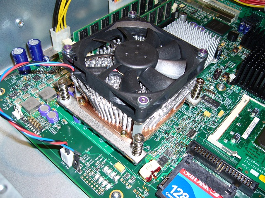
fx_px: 268
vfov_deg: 40.7
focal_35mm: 35
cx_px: 132
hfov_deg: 52.6
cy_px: 99
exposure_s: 1/30
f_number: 2.8
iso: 80
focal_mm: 5.8
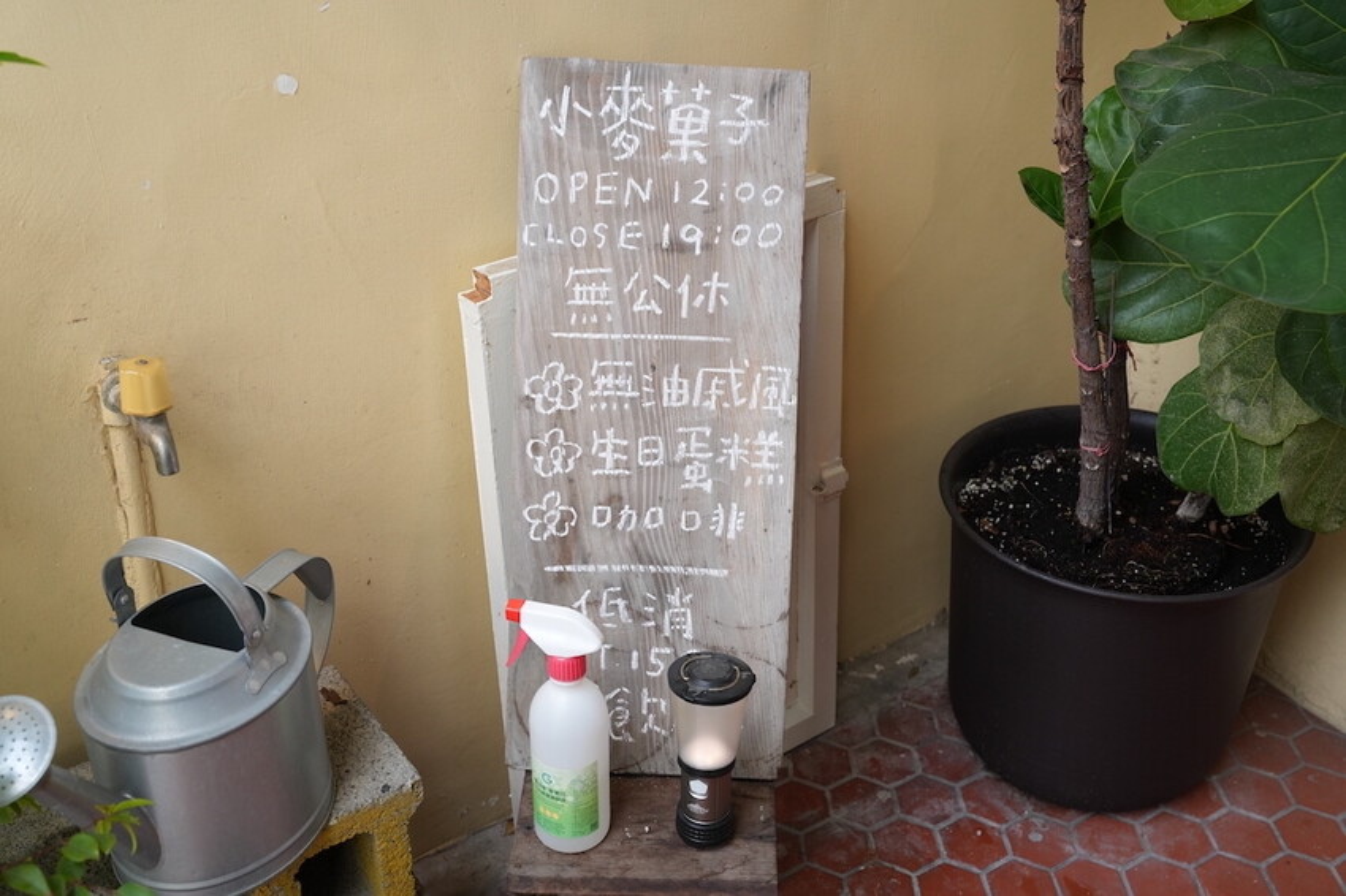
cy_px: 448
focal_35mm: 41
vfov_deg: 32.6
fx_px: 1532
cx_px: 673
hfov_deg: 47.4
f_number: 5
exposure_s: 1/100
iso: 1000
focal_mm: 41
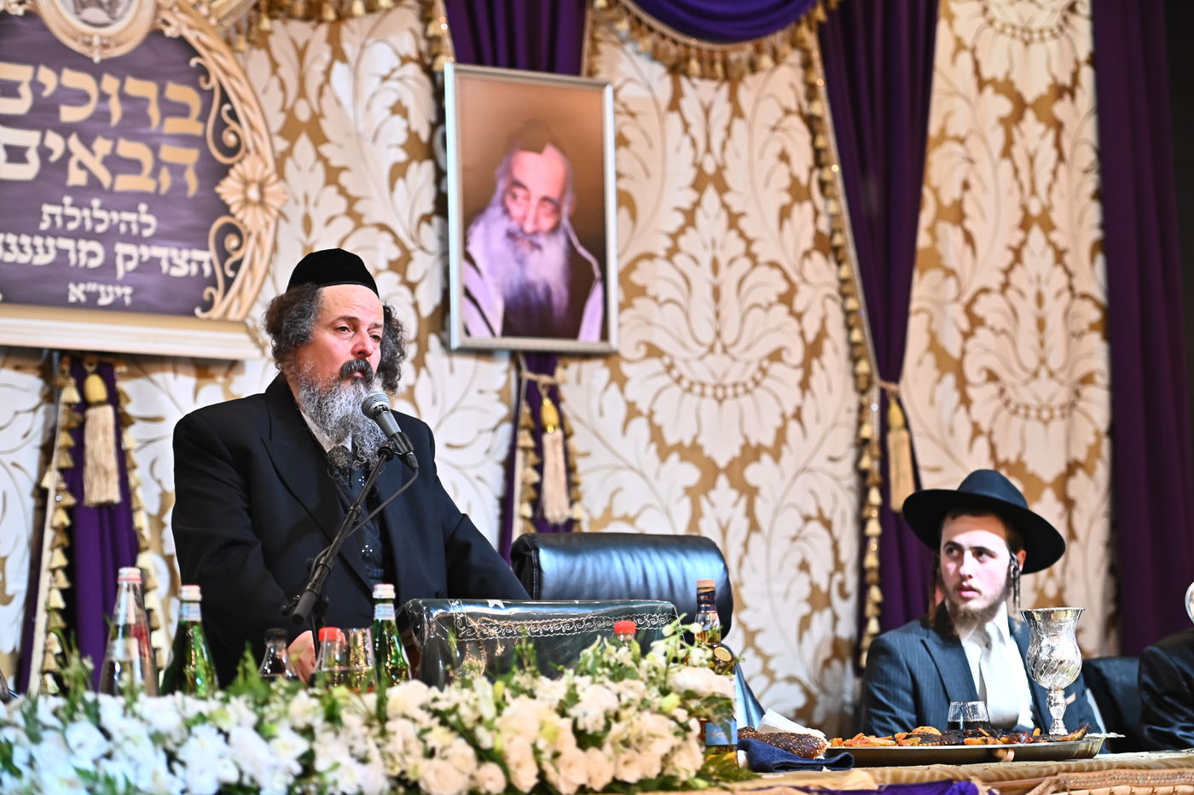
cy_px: 398
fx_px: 3149
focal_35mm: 95
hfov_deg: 21.5
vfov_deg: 14.4
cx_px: 597
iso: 3200
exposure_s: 1/200
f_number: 3.5
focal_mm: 95
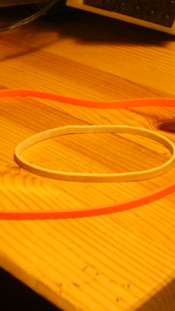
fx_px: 652
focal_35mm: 79
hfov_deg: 15.3
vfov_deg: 26.9
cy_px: 155
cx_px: 65
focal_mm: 9.1
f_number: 3.4
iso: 50
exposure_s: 1/9.8
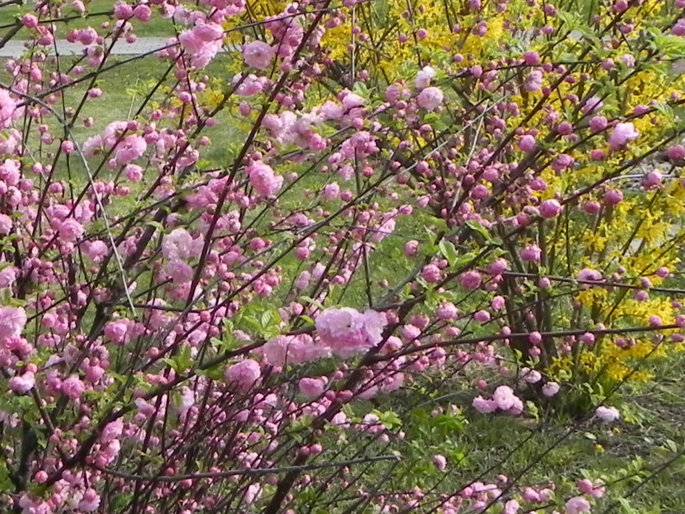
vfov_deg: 21.5
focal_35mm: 67
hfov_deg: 28.6
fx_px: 1326
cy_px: 70
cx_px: 183
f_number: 7.1
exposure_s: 1/307
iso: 160
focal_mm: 4.6
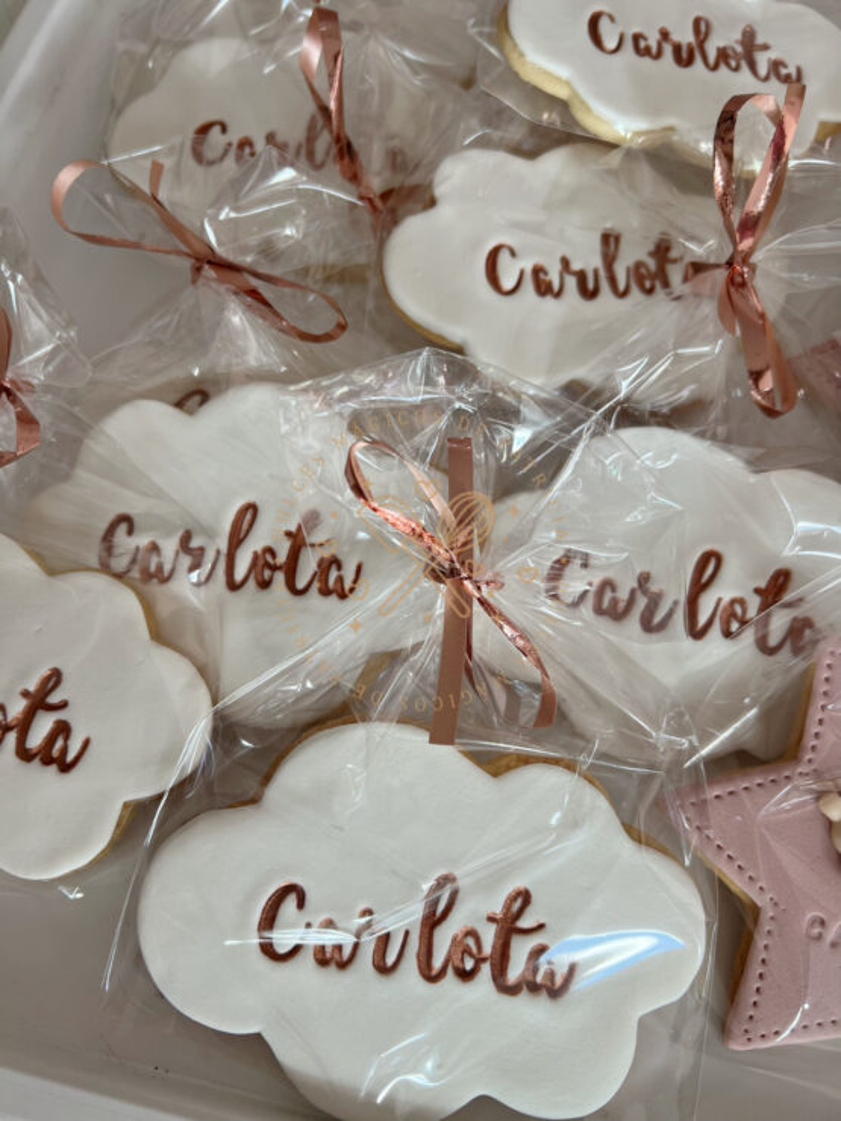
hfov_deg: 53.1
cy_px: 560
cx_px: 420
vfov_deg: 67.3
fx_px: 842
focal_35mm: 26
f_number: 1.5
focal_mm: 5.7
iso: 40
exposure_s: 1/175
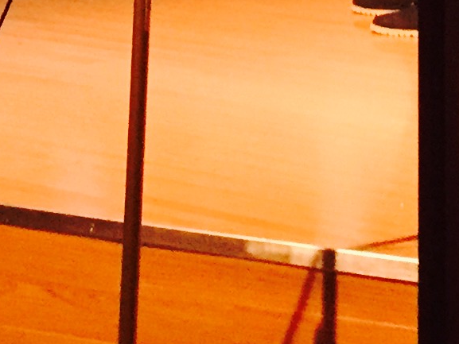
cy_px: -544
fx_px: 2175
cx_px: 42
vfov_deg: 8.2
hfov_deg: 12.0
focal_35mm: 164
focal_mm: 4.15
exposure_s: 1/30
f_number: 2.2
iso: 250
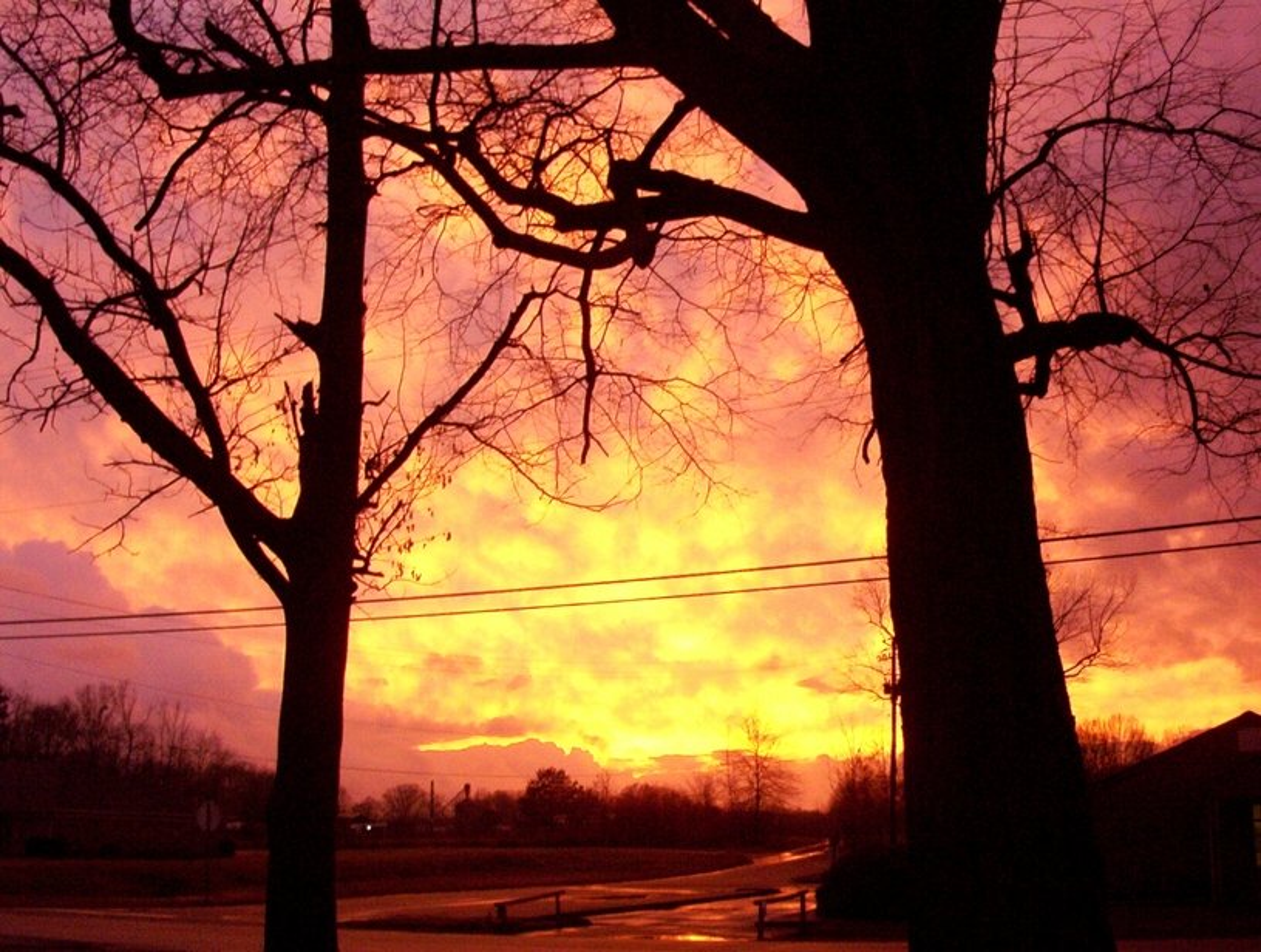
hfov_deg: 47.8
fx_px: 1424
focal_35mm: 39
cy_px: 476
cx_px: 630
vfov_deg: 37.0
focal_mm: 6
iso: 140
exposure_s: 1/33.1
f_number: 4.5
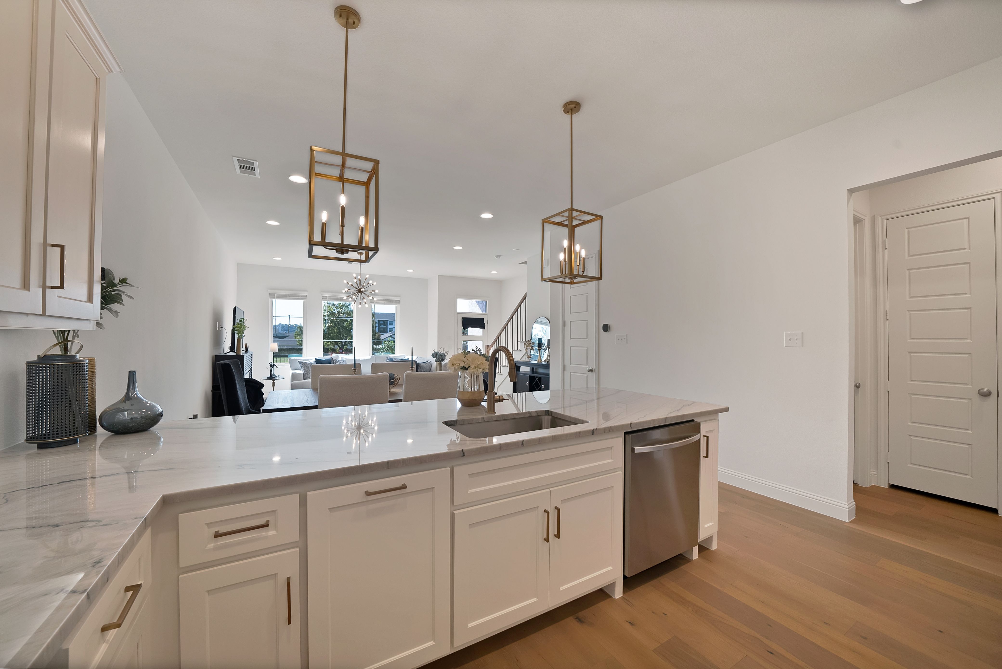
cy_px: 334
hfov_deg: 112.6
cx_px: 501
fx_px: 334
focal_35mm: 12
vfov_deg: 90.1
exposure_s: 1/15
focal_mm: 12
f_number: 9
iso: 640
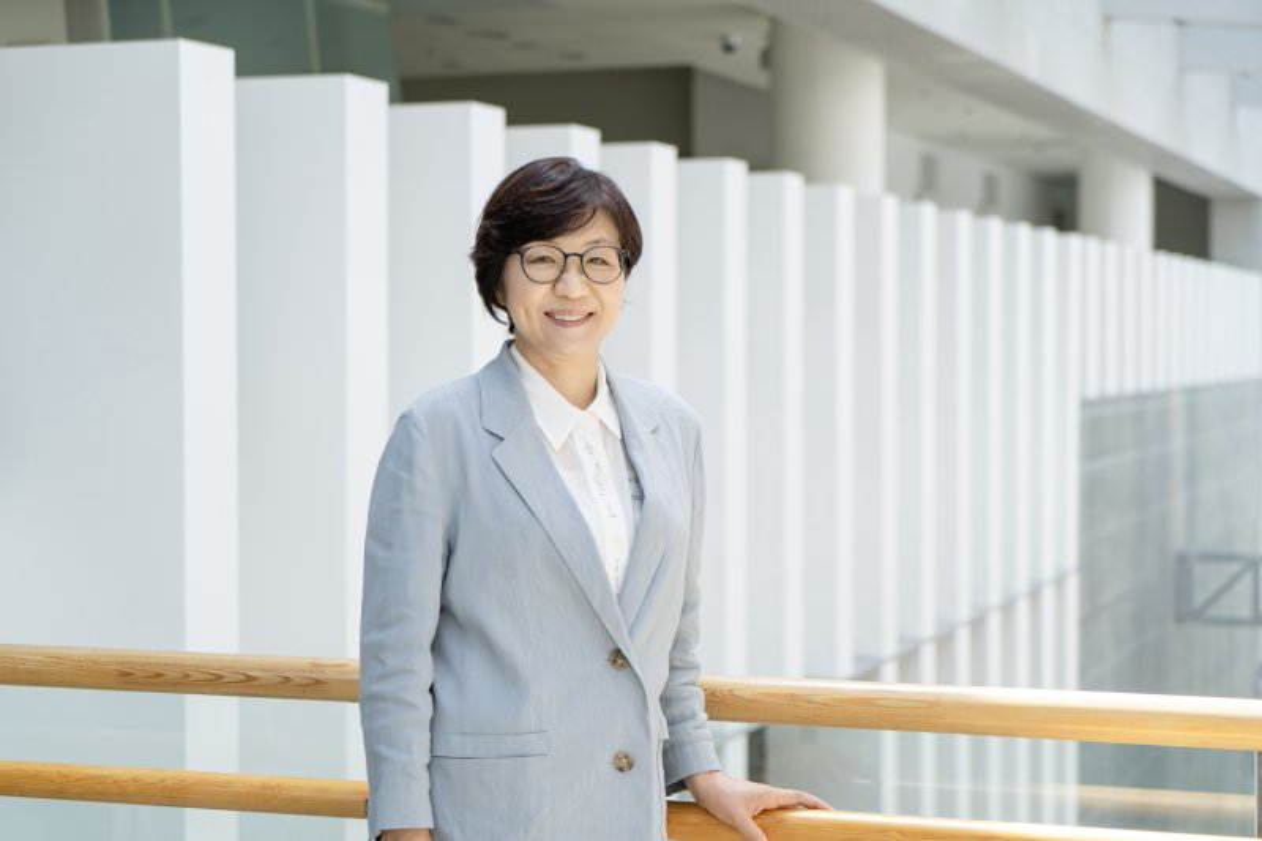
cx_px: 631
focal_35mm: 70
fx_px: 2453
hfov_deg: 28.8
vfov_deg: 19.4
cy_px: 420
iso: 160
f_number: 4.5
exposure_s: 1/160
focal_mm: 70
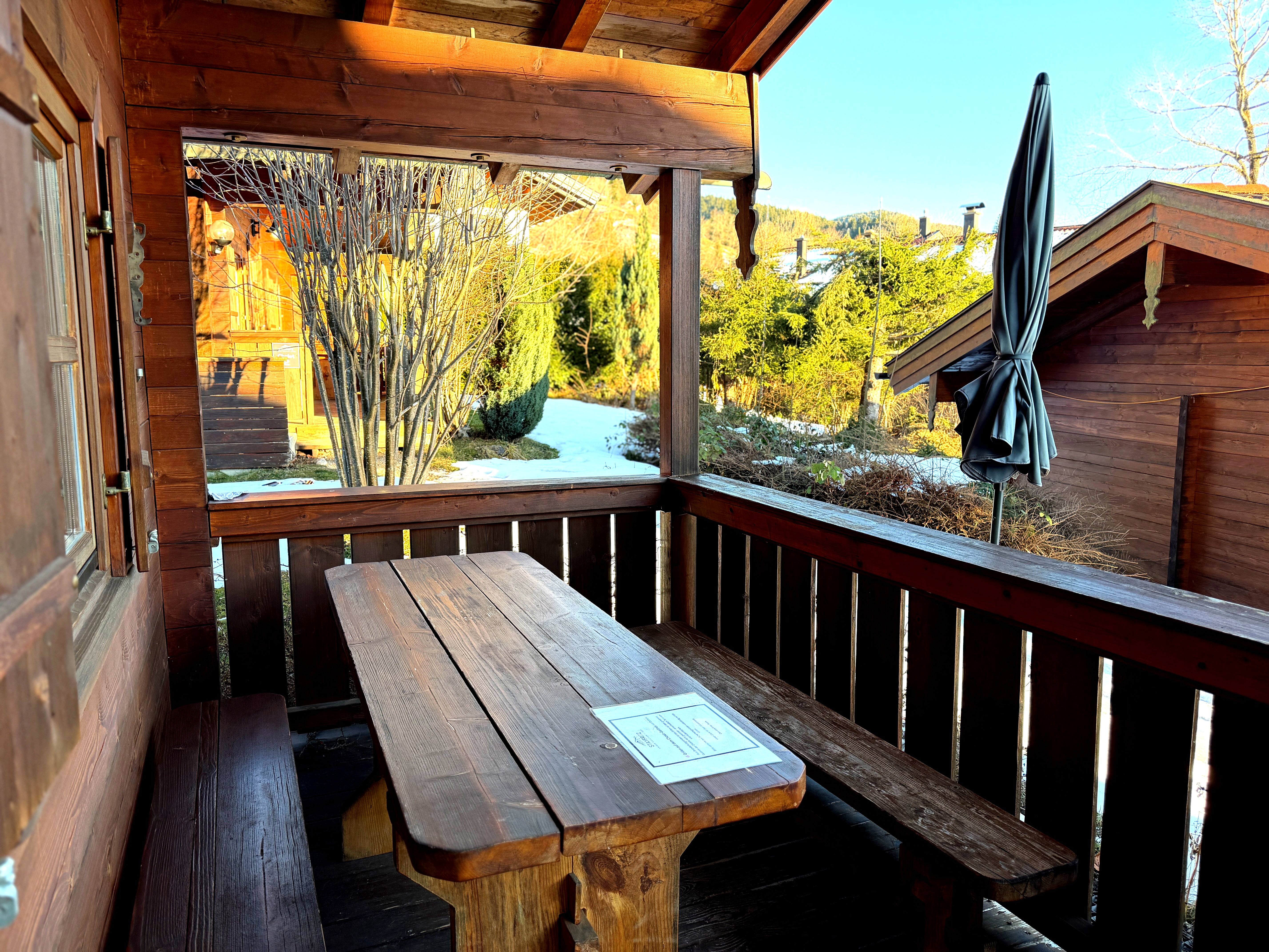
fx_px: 880
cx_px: 634
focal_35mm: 24
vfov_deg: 56.8
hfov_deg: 71.6
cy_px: 476
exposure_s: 1/321
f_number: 1.78
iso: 100
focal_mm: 6.76
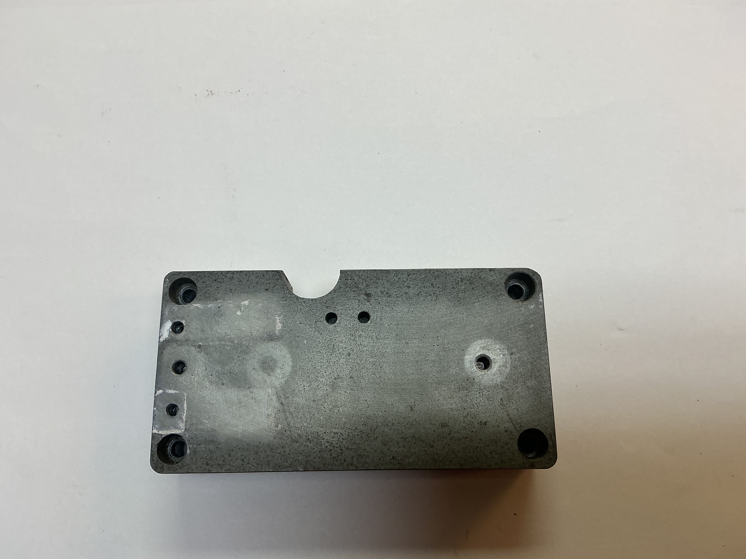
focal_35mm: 29
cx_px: 373
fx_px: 625
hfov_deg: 61.7
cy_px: 280
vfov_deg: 48.2
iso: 32
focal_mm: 3
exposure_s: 1/120
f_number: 1.8
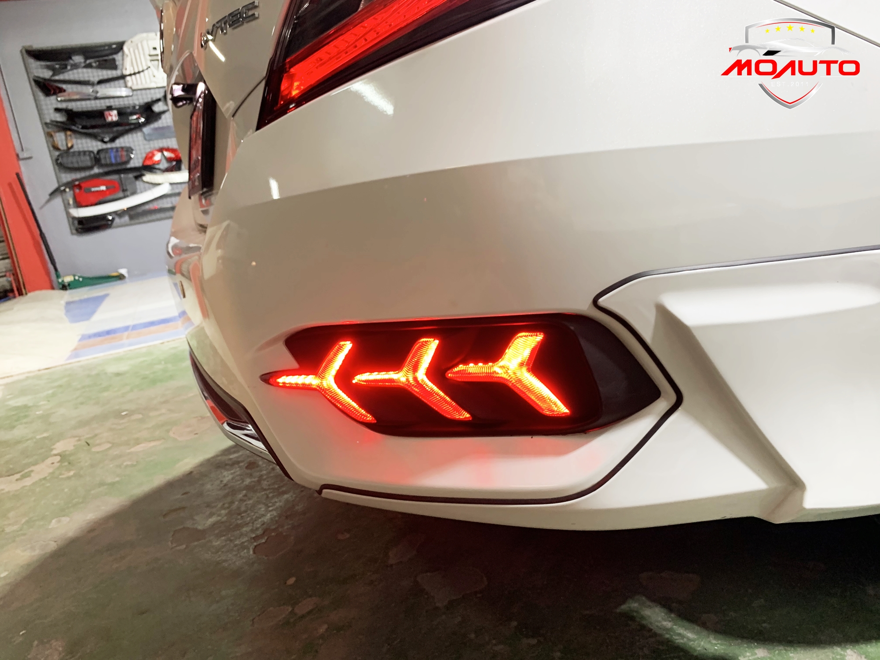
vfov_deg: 53.1
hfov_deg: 67.3
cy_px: 330
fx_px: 661
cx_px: 440
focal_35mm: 26
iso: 125
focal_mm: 4.25
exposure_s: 1/49
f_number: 1.8
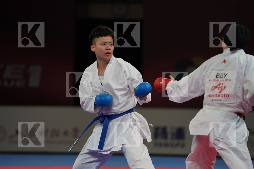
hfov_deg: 10.3
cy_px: 84
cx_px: 127
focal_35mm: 200
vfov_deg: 6.9
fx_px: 1411
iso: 800
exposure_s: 1/1000
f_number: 2.8
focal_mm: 200
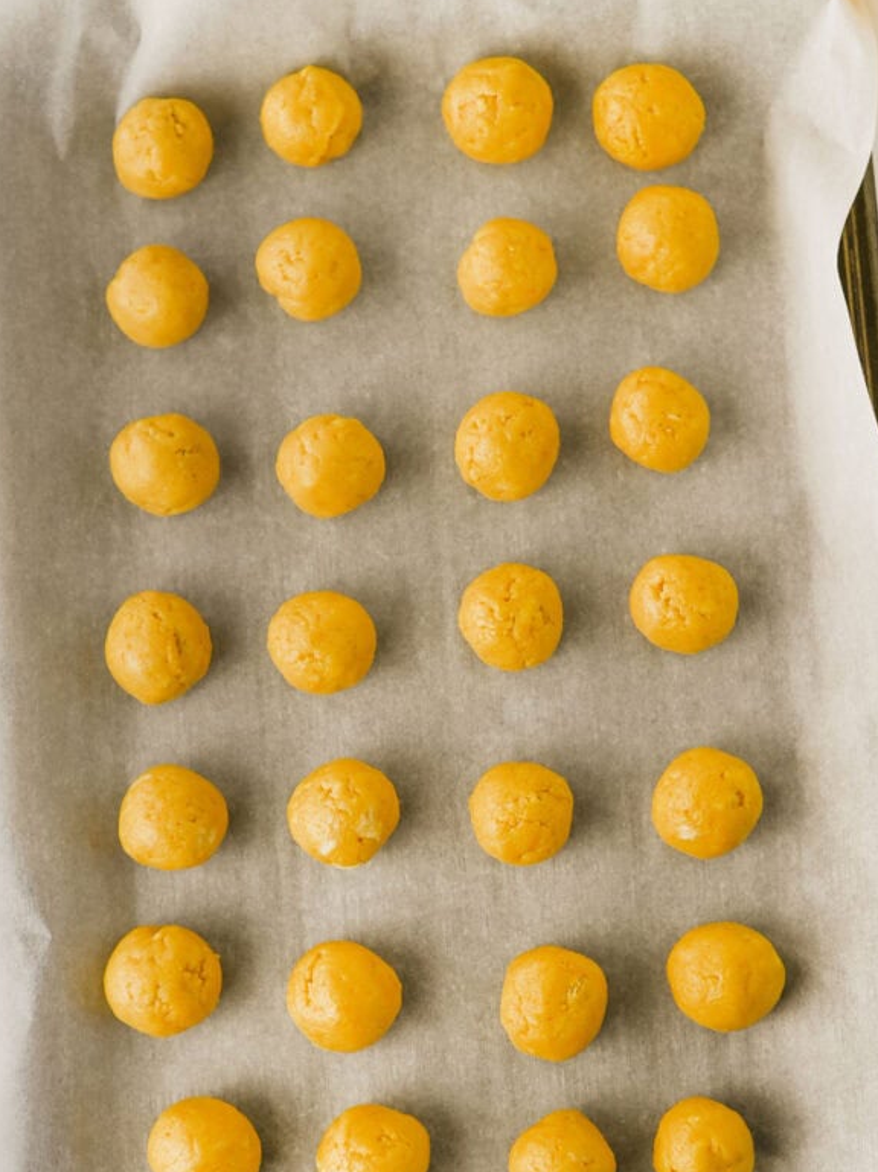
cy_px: 675
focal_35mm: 64
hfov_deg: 22.9
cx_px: 388
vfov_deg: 30.2
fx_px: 2166
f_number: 4
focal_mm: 50
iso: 160
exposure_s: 1/200
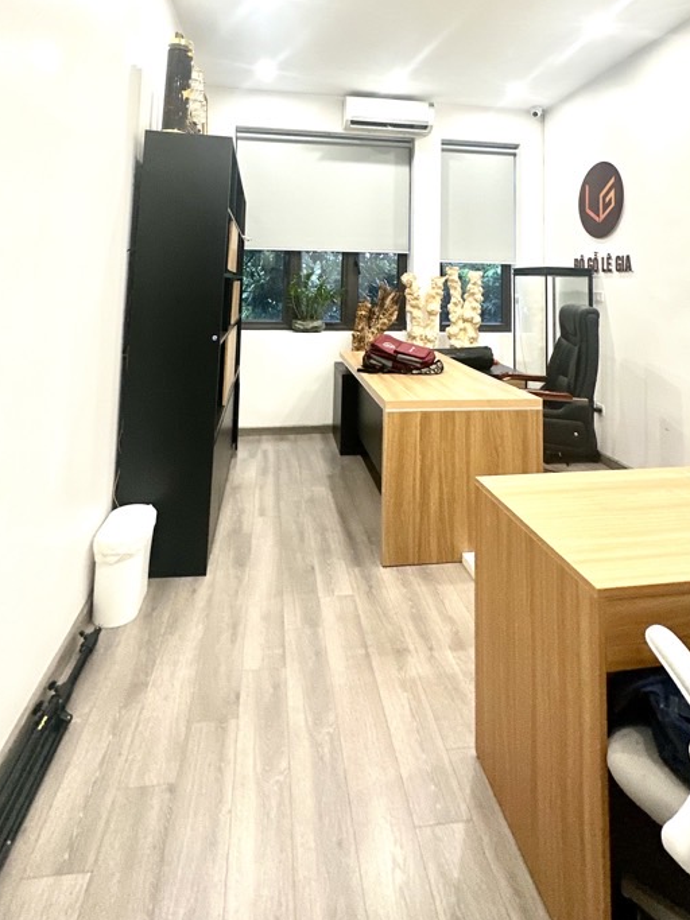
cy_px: 236
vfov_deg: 73.7
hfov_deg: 63.4
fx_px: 558
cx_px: 357
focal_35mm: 21
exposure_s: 1/100
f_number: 2.2
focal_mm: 2.22
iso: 250
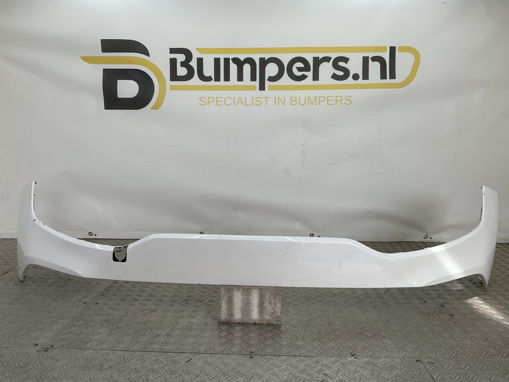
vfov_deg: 48.2
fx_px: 426
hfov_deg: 61.7
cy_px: 191
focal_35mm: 29
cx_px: 254
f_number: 1.8
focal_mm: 3
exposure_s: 1/344
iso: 16
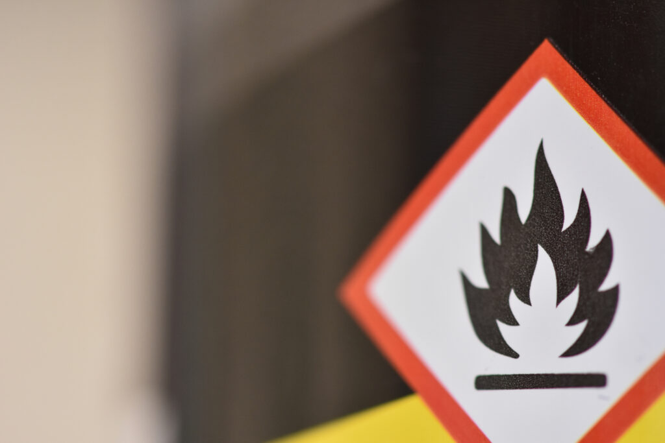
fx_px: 2910
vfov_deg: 8.7
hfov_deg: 13.0
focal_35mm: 158
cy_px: 222
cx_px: 332
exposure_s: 1/320
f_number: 8
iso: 800
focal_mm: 105
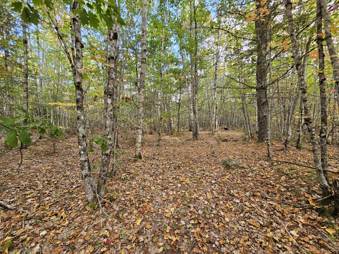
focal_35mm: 13
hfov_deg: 106.2
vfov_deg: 89.9
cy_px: 127
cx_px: 170
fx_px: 127
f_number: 2.2
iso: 125
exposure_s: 1/60
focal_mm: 2.2
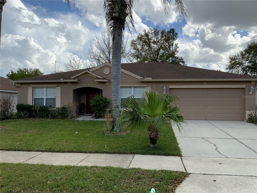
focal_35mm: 29
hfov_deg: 61.7
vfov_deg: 48.2
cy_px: 96
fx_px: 215
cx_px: 128
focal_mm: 3
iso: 16
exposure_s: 1/1984
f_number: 1.8
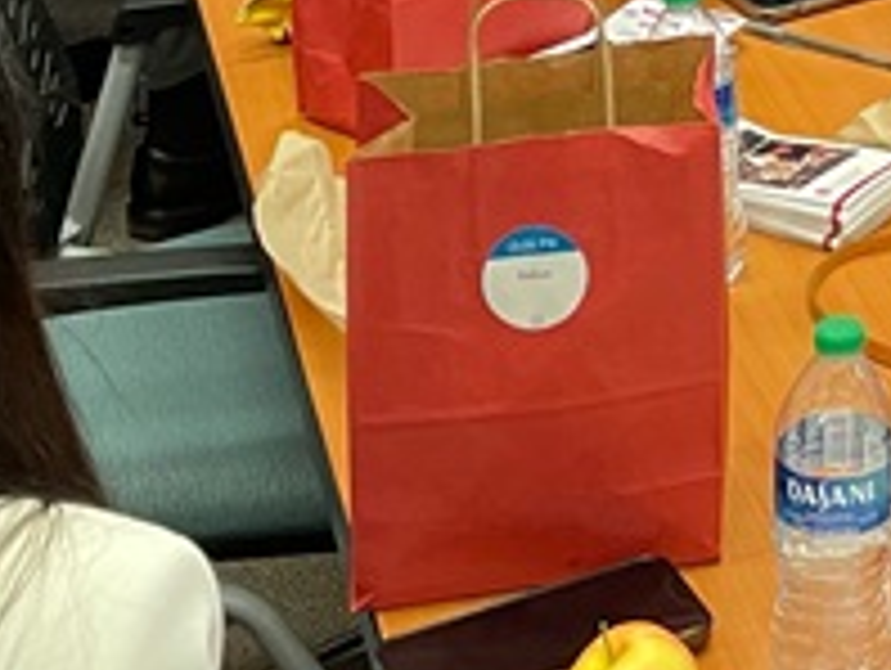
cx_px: 1184
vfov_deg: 11.0
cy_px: -830
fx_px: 3041
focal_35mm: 118
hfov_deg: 15.8
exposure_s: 1/60
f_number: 1.6
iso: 250
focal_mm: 4.2
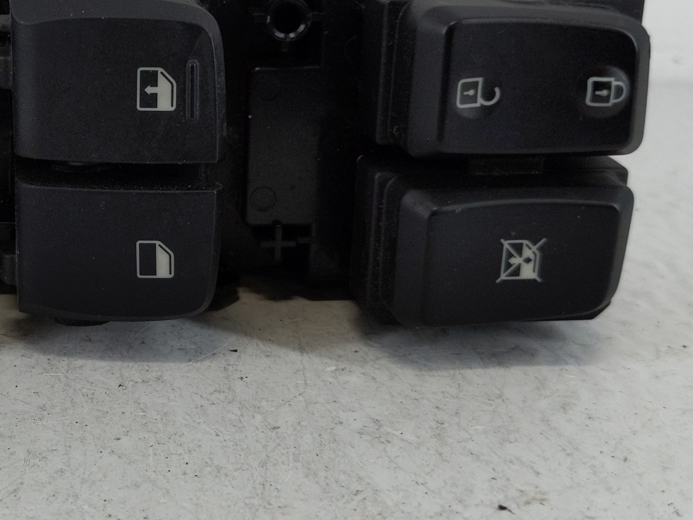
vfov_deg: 26.5
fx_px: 1101
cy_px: 185
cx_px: 95
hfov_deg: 33.4
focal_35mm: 55
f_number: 1.73
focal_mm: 4.38
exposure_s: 1/126
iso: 56
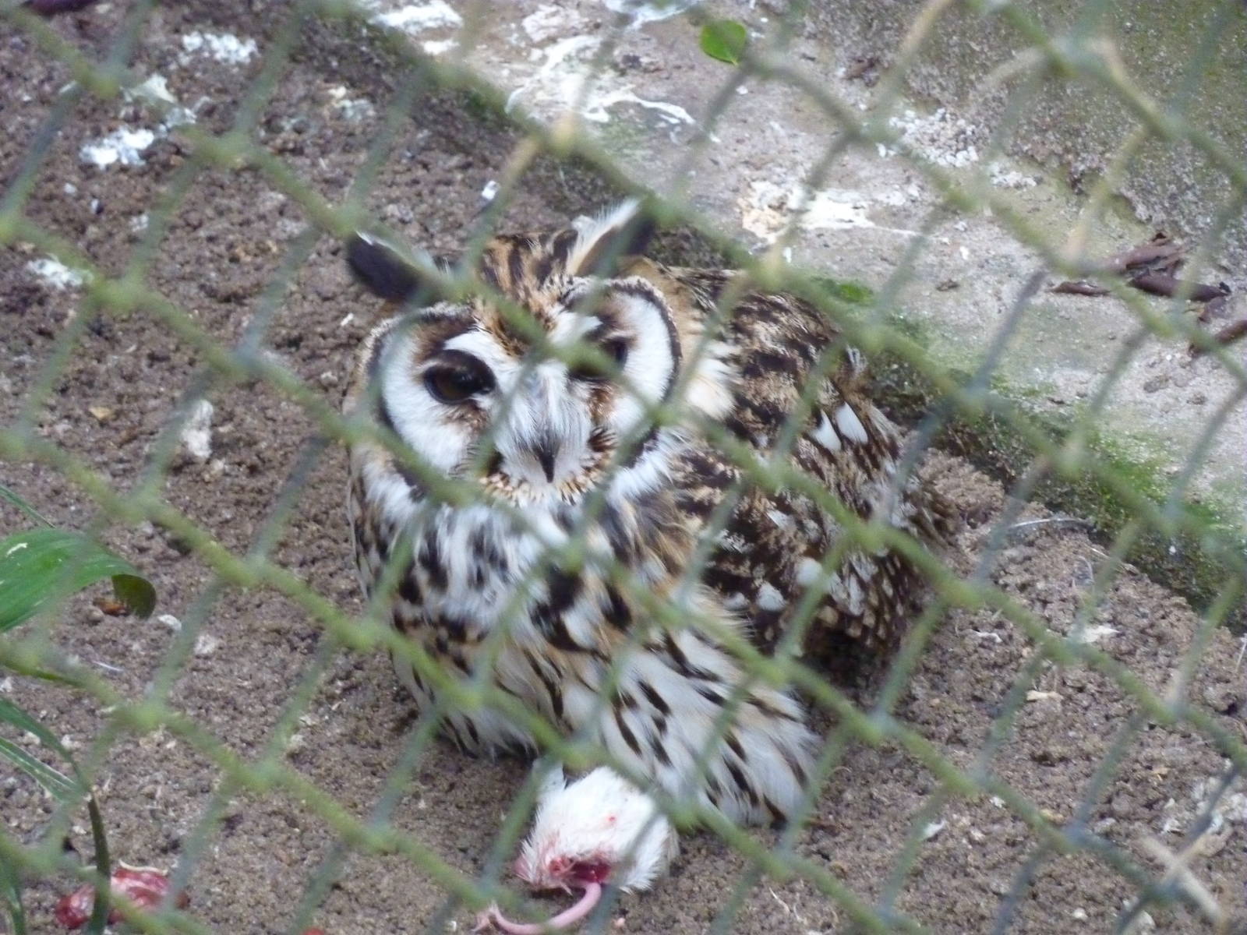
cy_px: 468
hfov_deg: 6.6
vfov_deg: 5.0
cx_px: 624
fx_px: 10807
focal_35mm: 300
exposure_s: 1/60
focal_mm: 49.2
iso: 800
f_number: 4.9
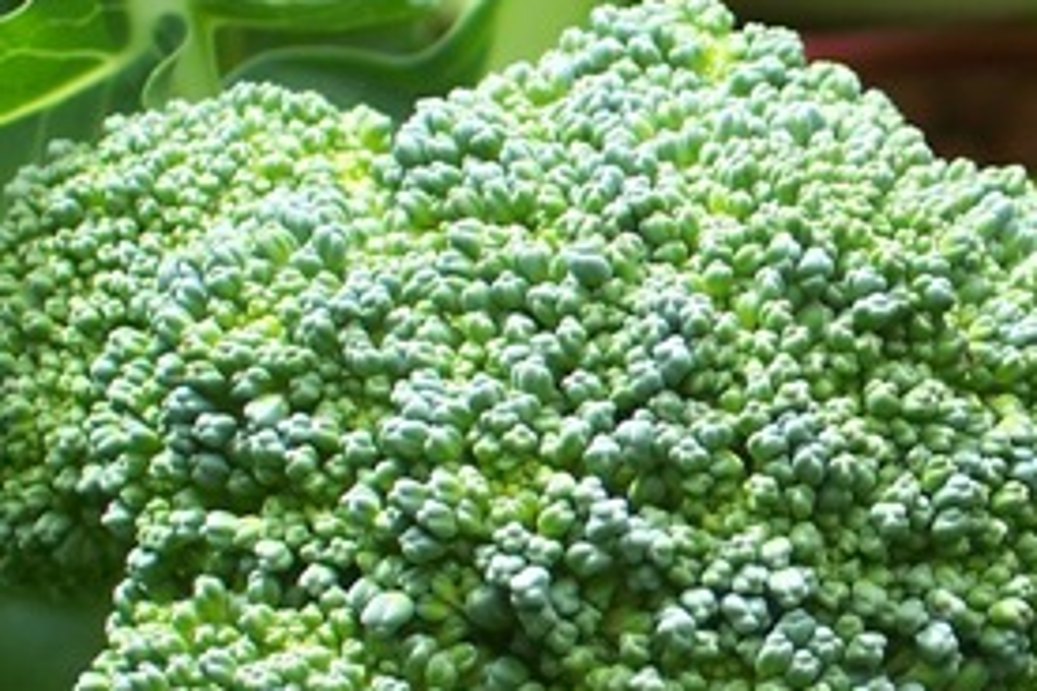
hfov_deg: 10.7
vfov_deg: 7.2
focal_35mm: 190
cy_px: 486
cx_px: 992
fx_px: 5473
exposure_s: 1/90
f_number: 4.1
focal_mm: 13.5
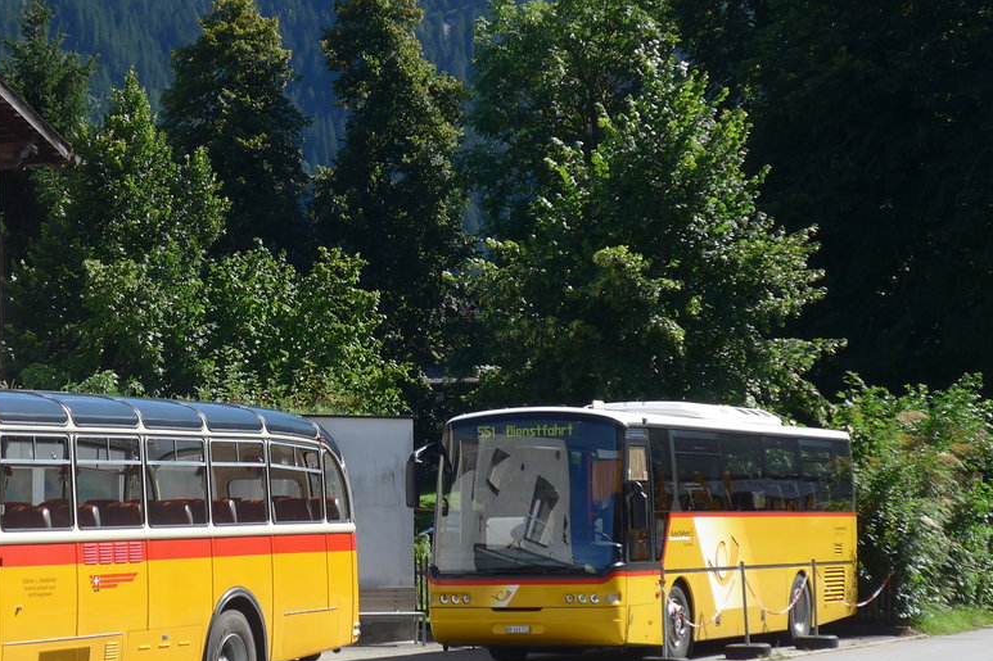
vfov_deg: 12.1
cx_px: 243
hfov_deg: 18.0
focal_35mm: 113
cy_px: 330
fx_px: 3116
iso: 80
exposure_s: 1/500
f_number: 4.1
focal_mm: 14.2
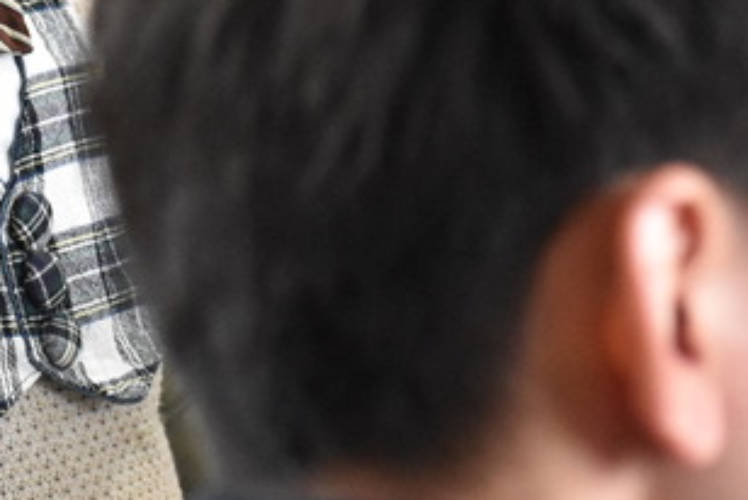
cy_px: -197
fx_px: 9621
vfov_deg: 3.0
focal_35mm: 463
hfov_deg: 4.4
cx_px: 45
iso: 4000
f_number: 5.6
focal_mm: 95
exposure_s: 1/500
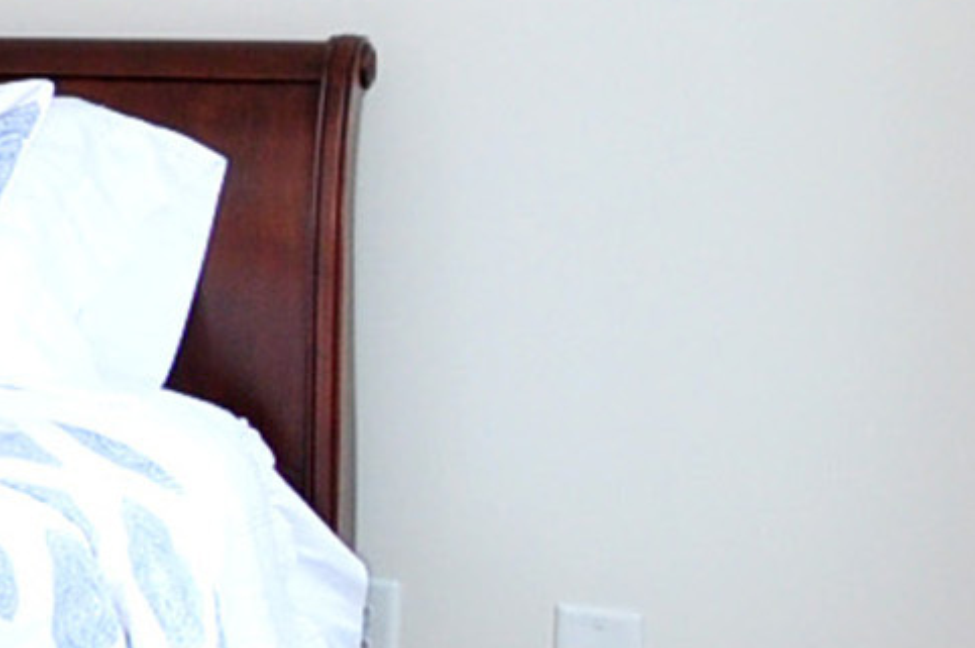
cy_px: 24
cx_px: -1516
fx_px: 2435
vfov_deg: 14.9
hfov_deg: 13.7
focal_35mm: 90
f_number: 4.5
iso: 400
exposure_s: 1/60
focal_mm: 10
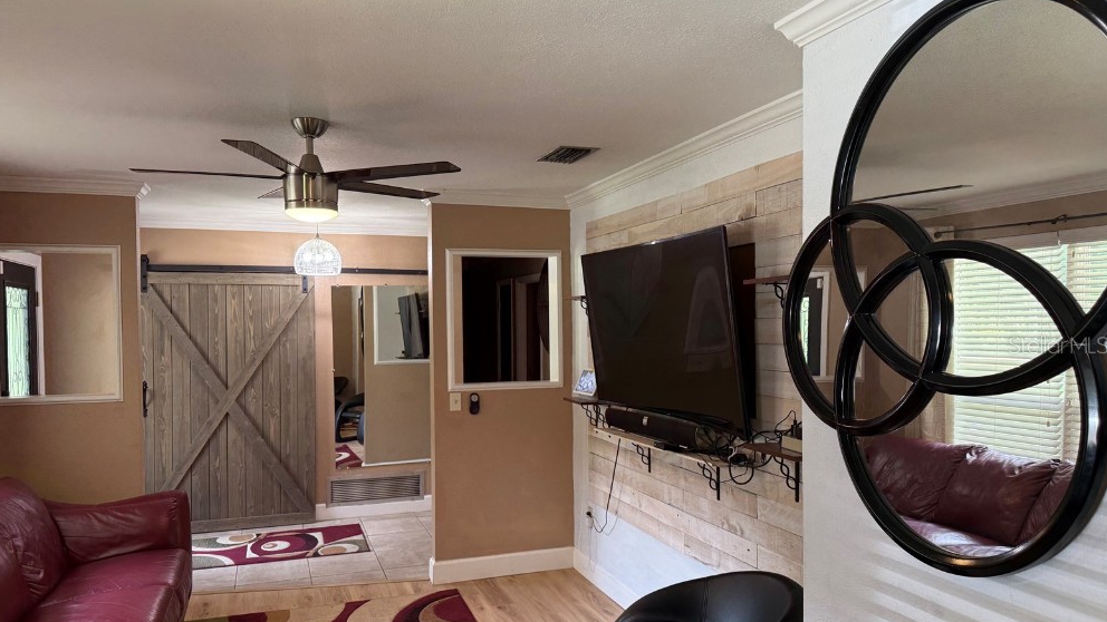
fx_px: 793
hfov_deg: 69.9
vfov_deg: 42.8
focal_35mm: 27
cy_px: 344
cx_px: 542
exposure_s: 1/60
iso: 125
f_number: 1.78
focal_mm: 6.76
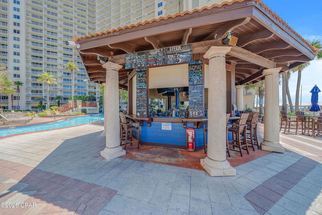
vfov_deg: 90.0
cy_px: 108
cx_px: 161
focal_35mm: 12
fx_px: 107
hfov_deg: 112.6
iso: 100
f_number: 5
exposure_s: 1/80
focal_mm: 12
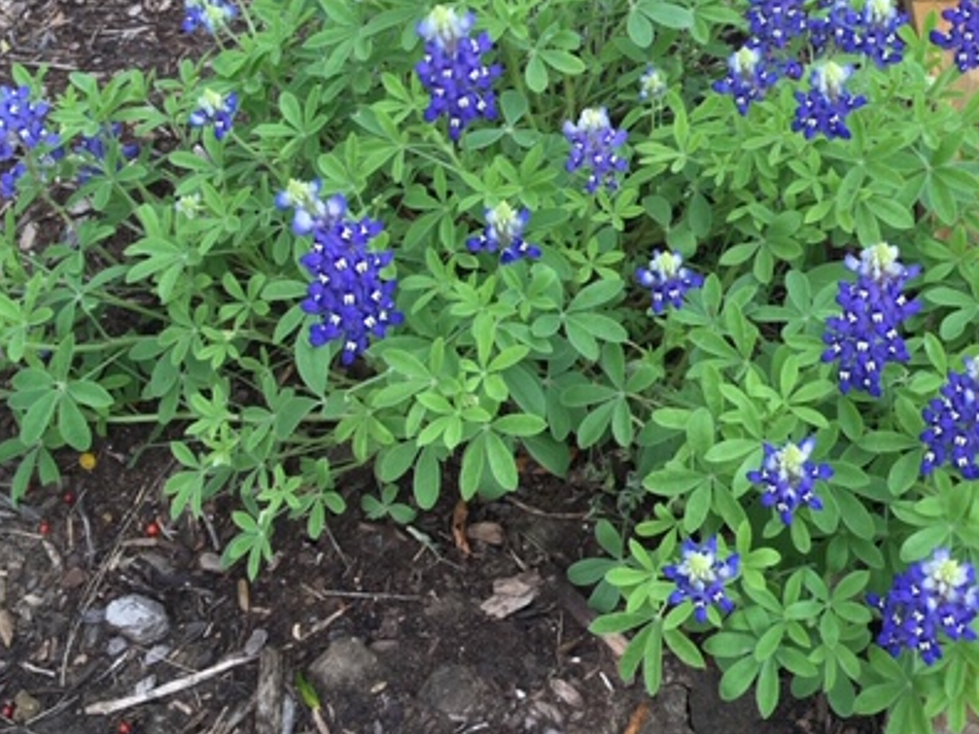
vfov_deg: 30.7
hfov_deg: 40.2
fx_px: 1329
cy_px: 275
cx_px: 607
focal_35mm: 47
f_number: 2.2
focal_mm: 4.15
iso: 32
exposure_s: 1/120
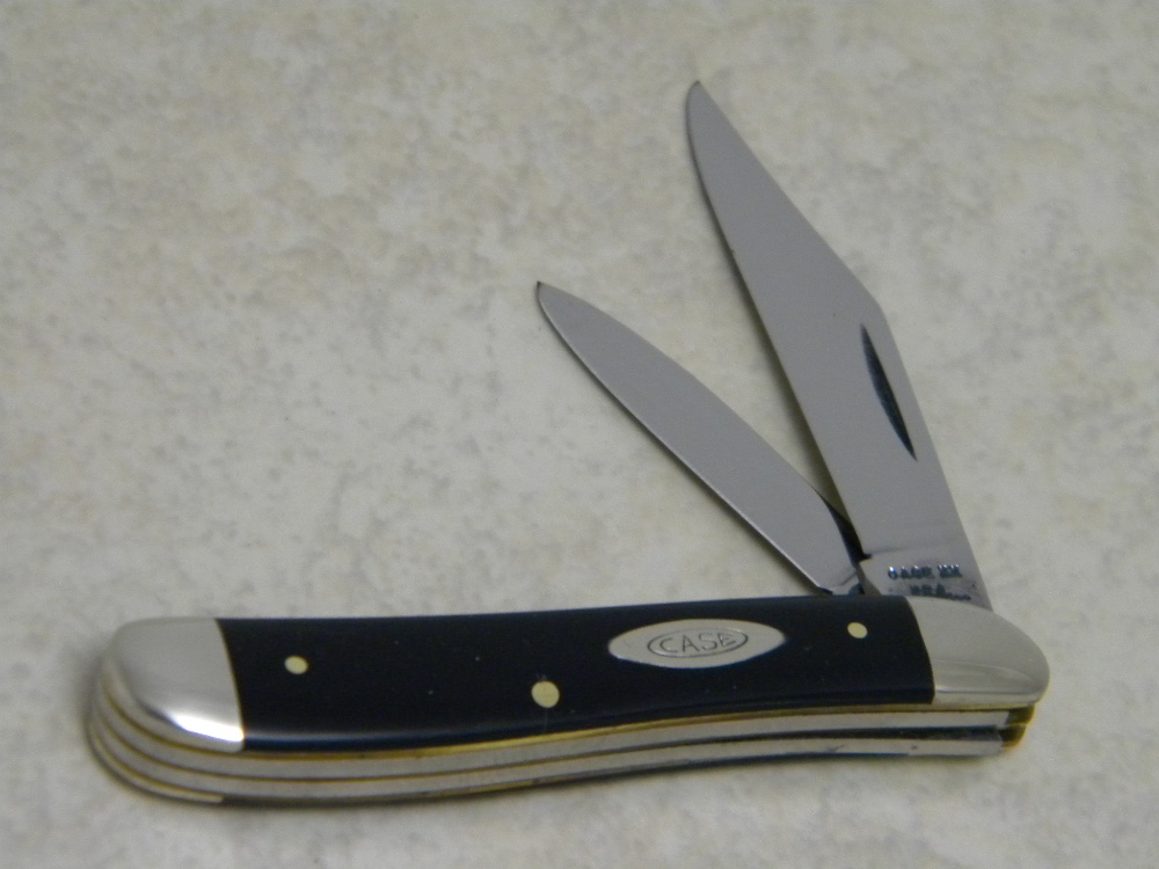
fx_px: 4955
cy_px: 434
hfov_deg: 13.3
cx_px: 580
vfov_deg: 10.0
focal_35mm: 148
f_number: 5
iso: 400
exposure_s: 1/20.5
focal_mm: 26.8
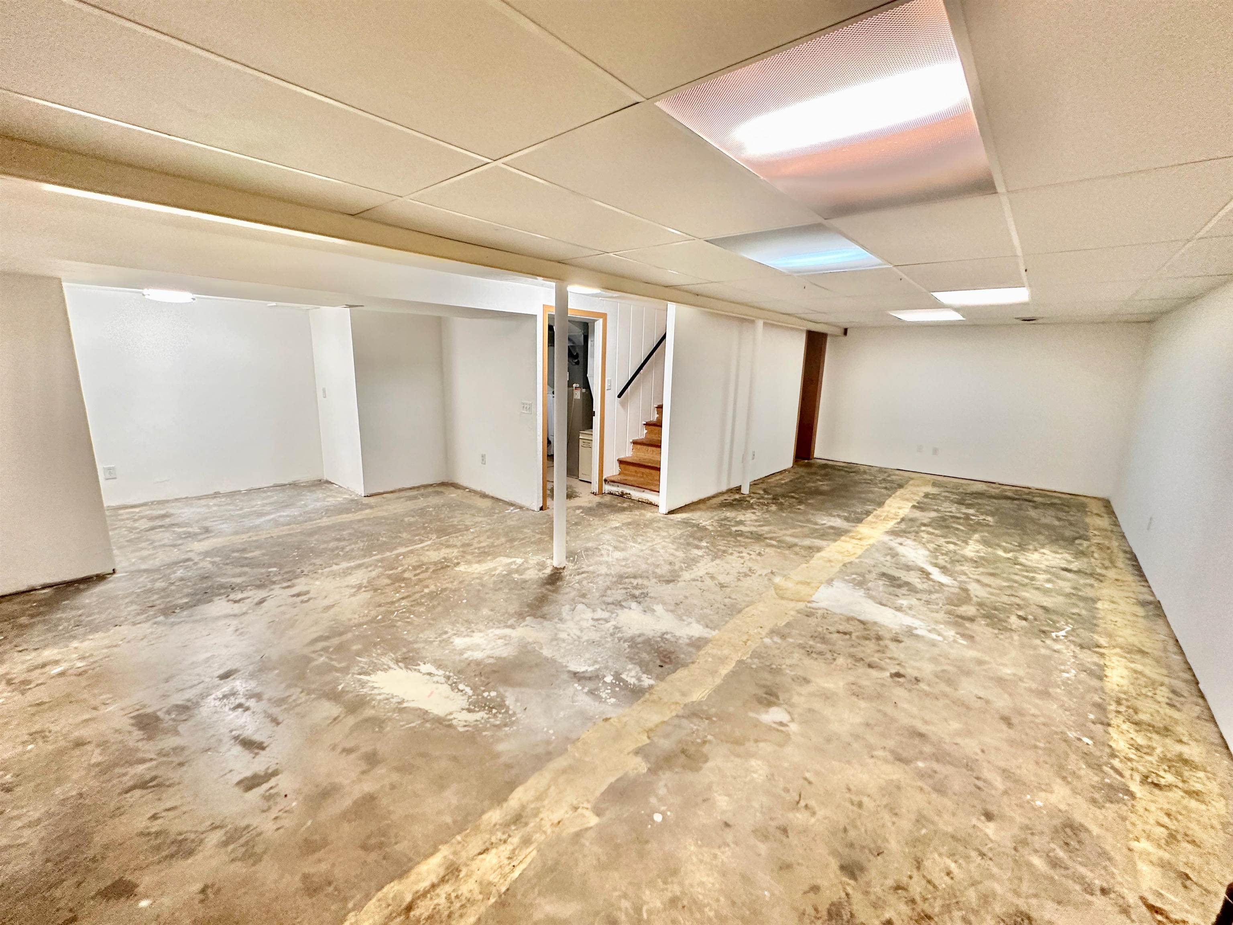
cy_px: 462
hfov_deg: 102.1
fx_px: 499
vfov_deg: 85.7
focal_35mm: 14
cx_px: 616
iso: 320
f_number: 2.2
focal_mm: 2.22
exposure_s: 1/60
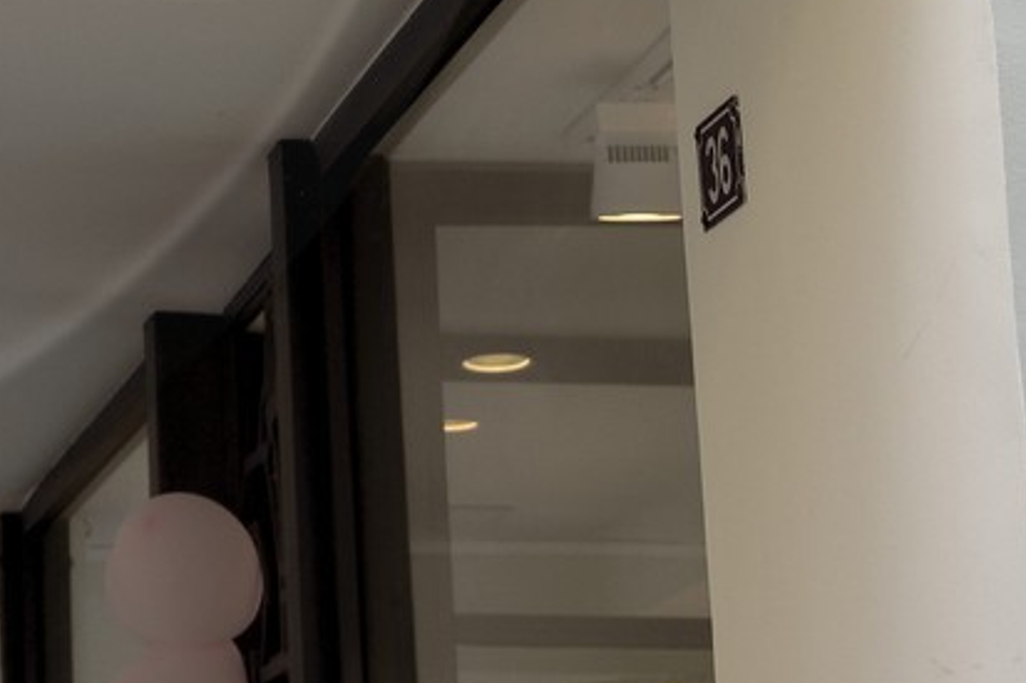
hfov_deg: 10.7
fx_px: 5299
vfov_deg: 7.2
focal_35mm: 186
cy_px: -420
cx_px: -474
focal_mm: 48
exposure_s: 1/60
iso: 200
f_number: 7.1
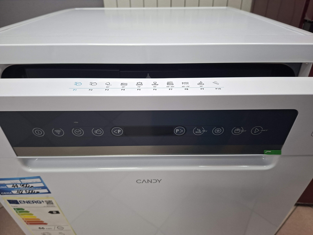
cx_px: 156
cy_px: 118
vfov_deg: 58.9
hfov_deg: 73.9
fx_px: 208
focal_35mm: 23
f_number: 1.8
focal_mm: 5.54
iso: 200
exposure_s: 1/60
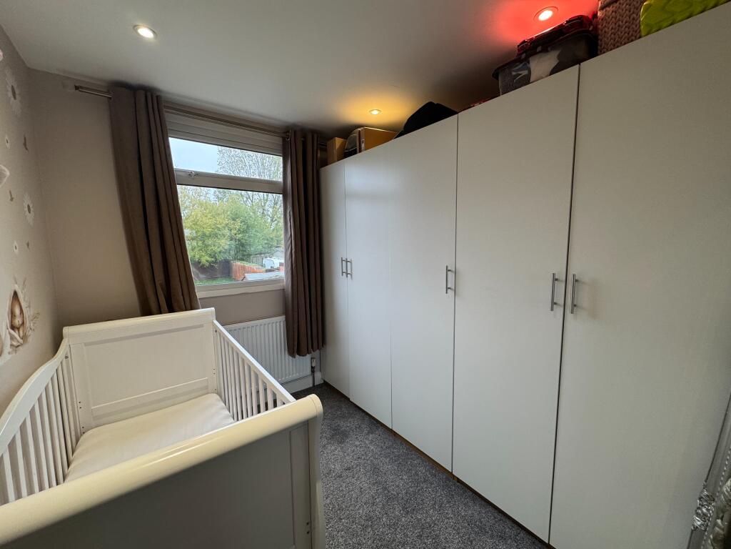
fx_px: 296
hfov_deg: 102.1
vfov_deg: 85.7
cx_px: 366
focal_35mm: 14
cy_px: 274
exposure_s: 1/100
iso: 125
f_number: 2.2
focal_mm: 2.22
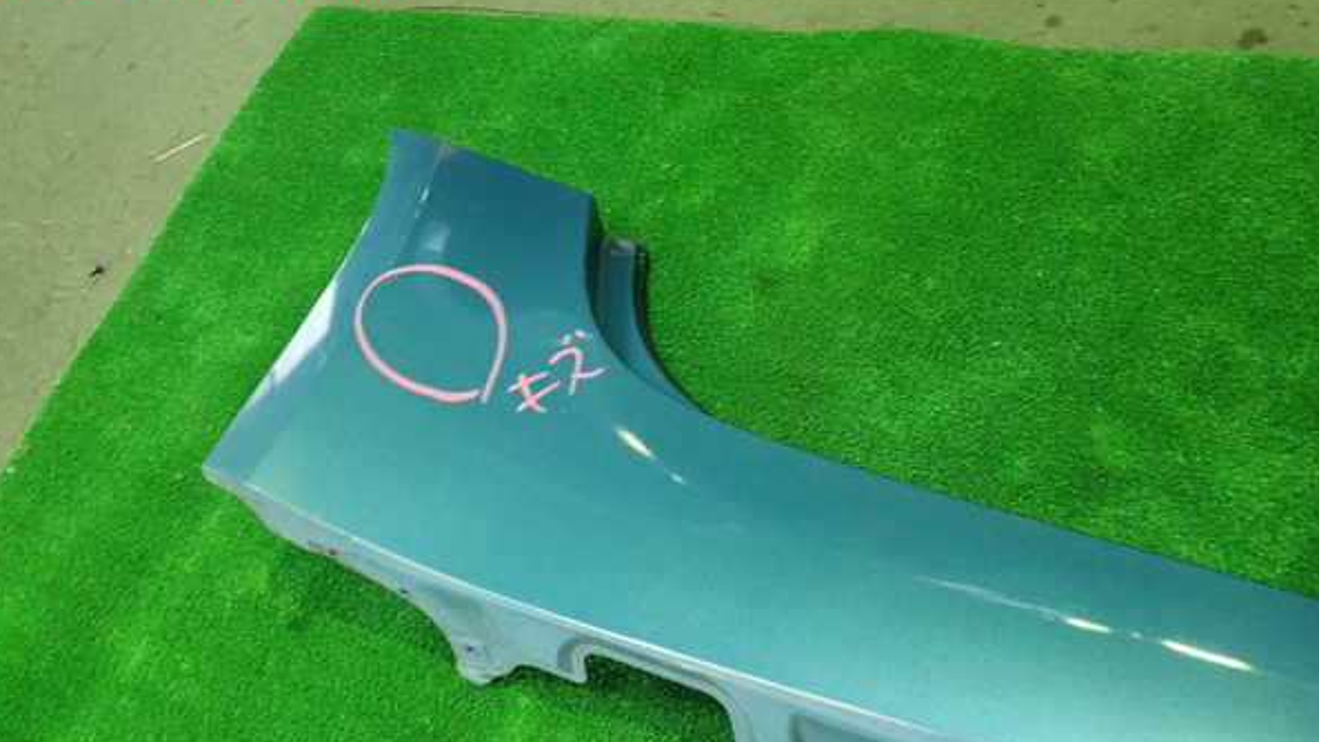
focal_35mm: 33
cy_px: 433
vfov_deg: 35.5
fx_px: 1154
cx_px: 655
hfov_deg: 59.5
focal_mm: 5.5
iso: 800
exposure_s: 1/40
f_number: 2.3
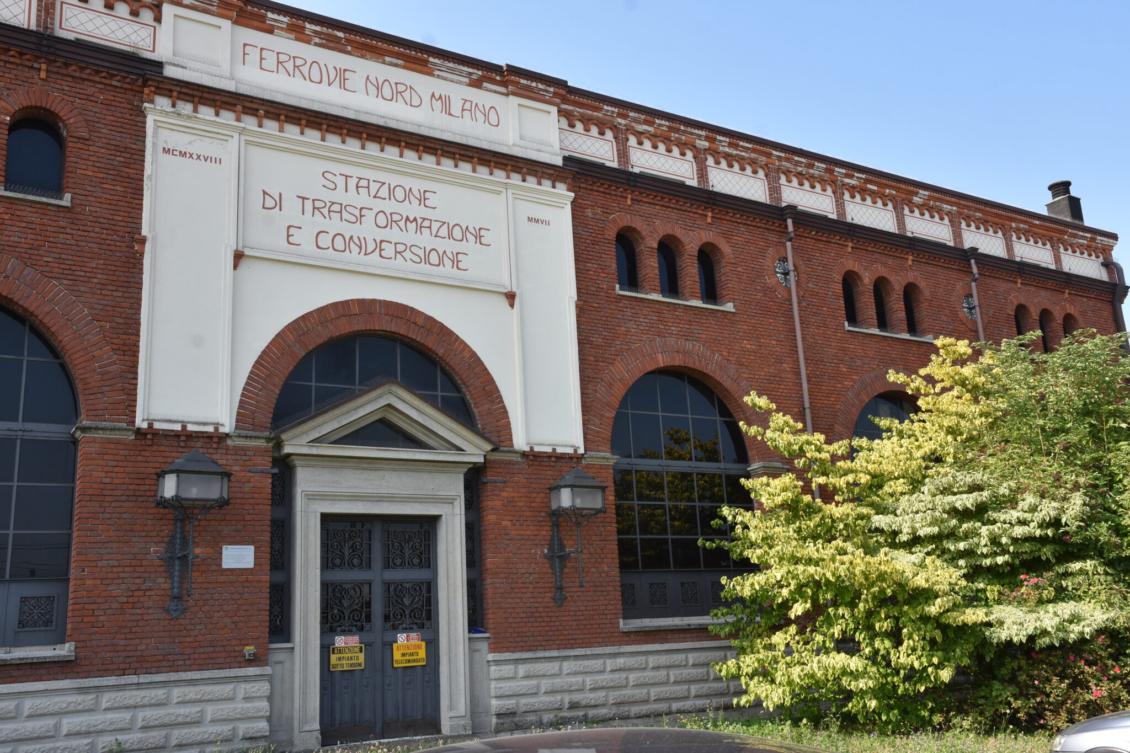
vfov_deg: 40.0
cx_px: 565
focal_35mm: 33
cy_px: 376
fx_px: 1036
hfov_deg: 57.2
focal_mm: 22
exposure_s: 1/320
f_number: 9
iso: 320
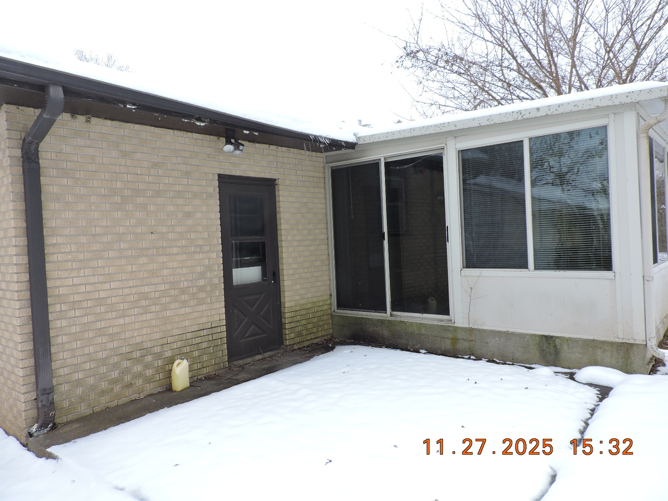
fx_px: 463
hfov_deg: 71.6
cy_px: 250
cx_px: 334
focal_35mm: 24
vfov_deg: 56.8
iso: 100
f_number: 3
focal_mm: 4.3
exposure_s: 1/400
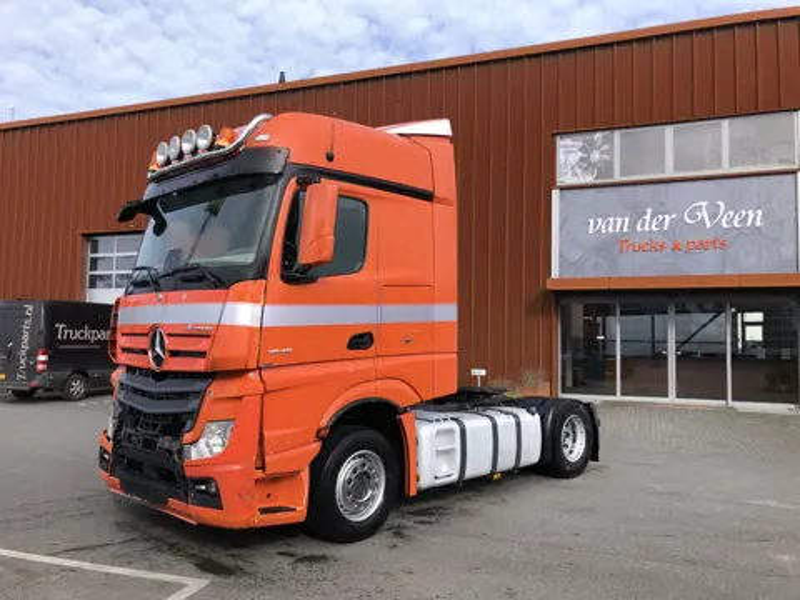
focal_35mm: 28
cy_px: 300
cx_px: 400
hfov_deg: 63.4
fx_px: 647
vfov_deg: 49.7
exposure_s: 1/787
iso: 20
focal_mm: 3.99
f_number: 1.8
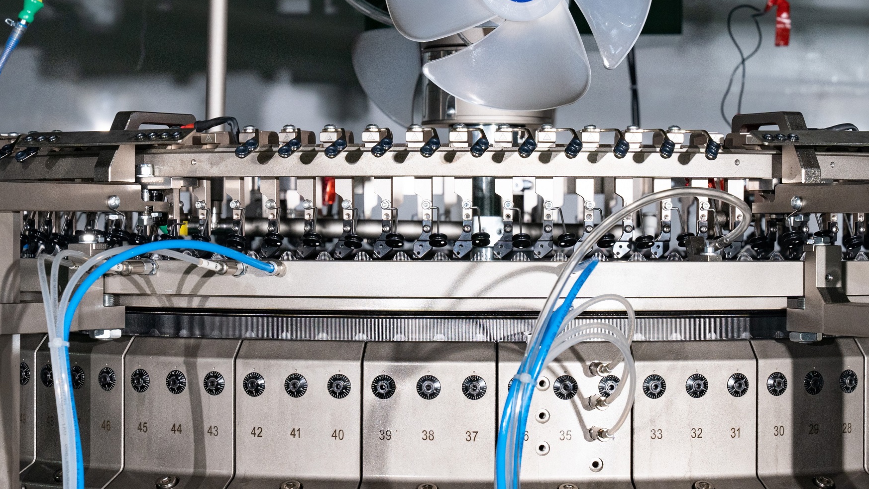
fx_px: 2419
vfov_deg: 11.5
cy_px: 238
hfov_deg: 20.3
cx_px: 502
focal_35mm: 105
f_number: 9
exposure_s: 1/80
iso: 1000
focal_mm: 70
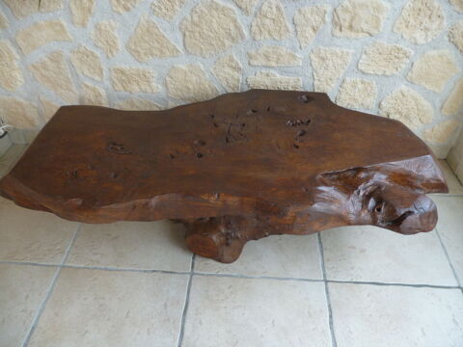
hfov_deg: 63.4
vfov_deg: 49.7
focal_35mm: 28
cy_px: 174
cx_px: 232
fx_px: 375
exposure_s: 1/60
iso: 160
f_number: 3.1
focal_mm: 5
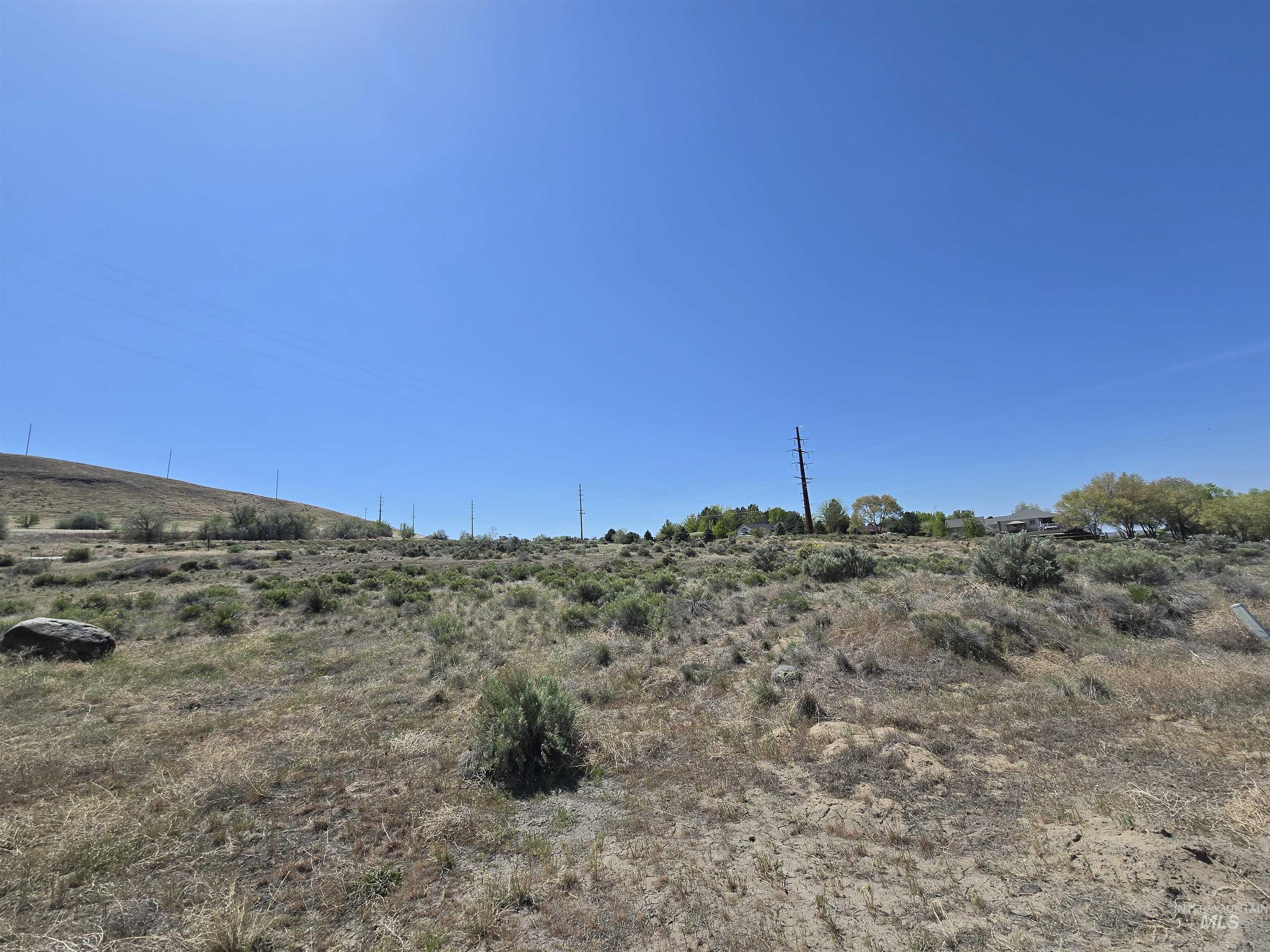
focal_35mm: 13
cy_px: 476
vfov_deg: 89.9
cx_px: 635
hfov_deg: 106.2
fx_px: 477
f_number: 2.2
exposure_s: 1/3246
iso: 50
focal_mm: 2.2
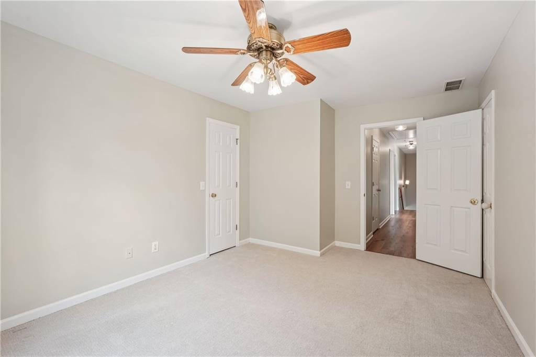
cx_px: 268
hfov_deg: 95.0
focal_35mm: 16
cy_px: 178
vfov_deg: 72.0
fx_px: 246
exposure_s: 1/20
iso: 800
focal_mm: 16.5
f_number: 8
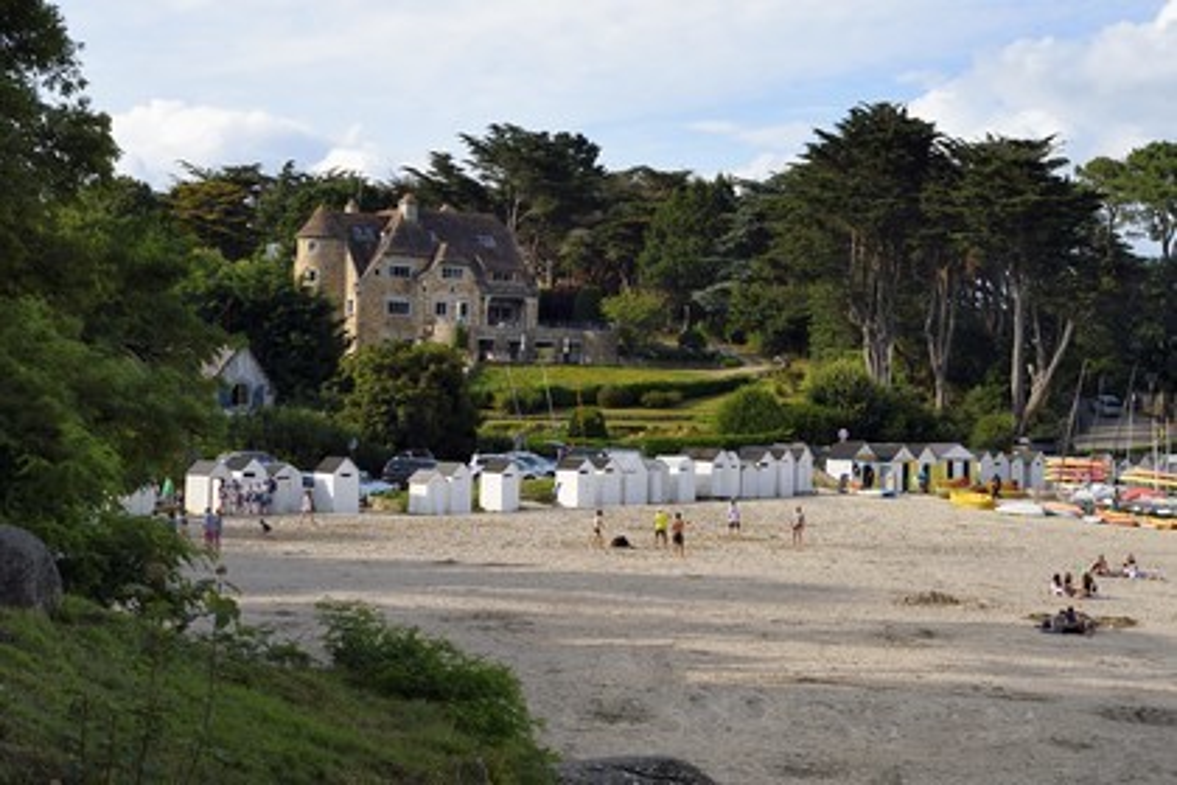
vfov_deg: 21.9
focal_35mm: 62
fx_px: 2027
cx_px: 588
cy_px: 392
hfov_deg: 32.4
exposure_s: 1/320
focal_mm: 62
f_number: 10
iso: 200
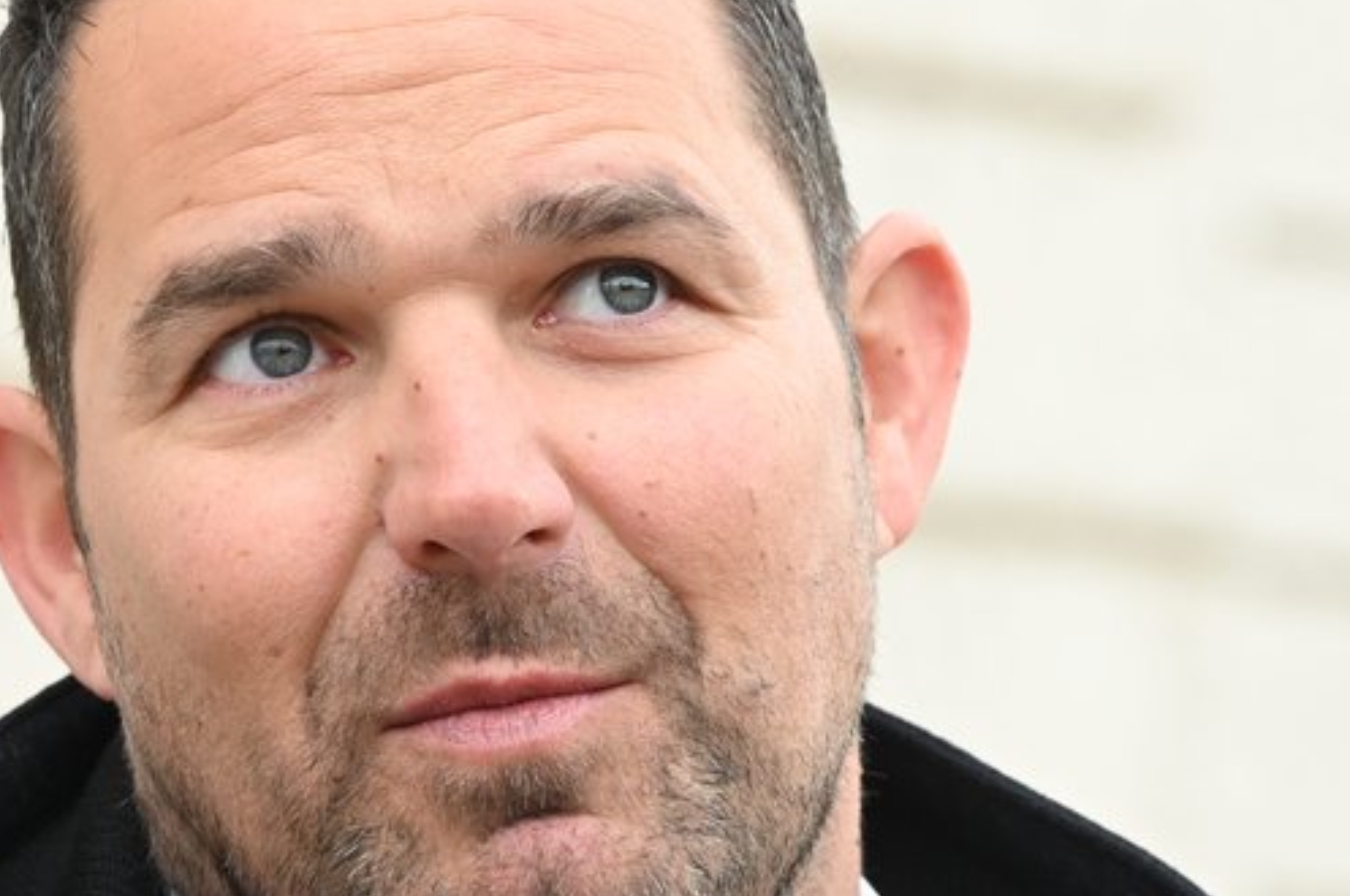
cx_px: 600
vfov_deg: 2.8
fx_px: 18089
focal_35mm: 483
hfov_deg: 4.3
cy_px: 546
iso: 2000
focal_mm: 200
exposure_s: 1/200
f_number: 8
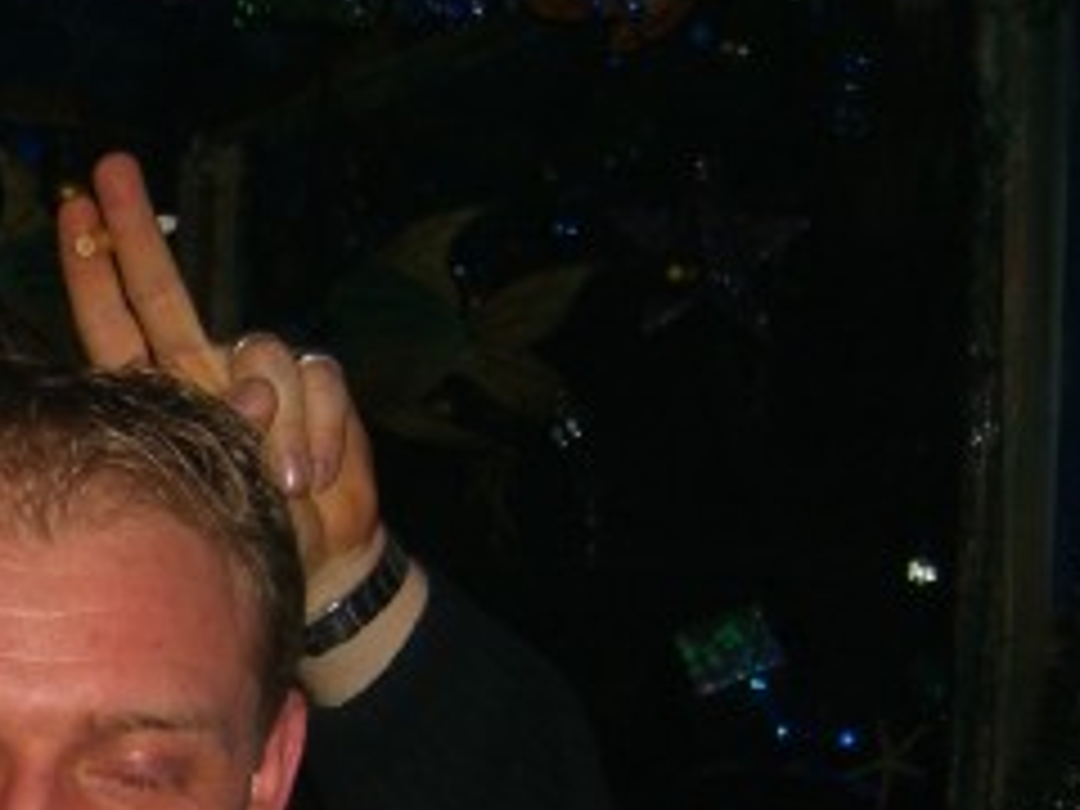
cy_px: 940
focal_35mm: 95
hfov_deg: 19.7
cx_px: -144
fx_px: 2964
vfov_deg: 15.1
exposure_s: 1/60
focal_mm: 7.9
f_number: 2.8
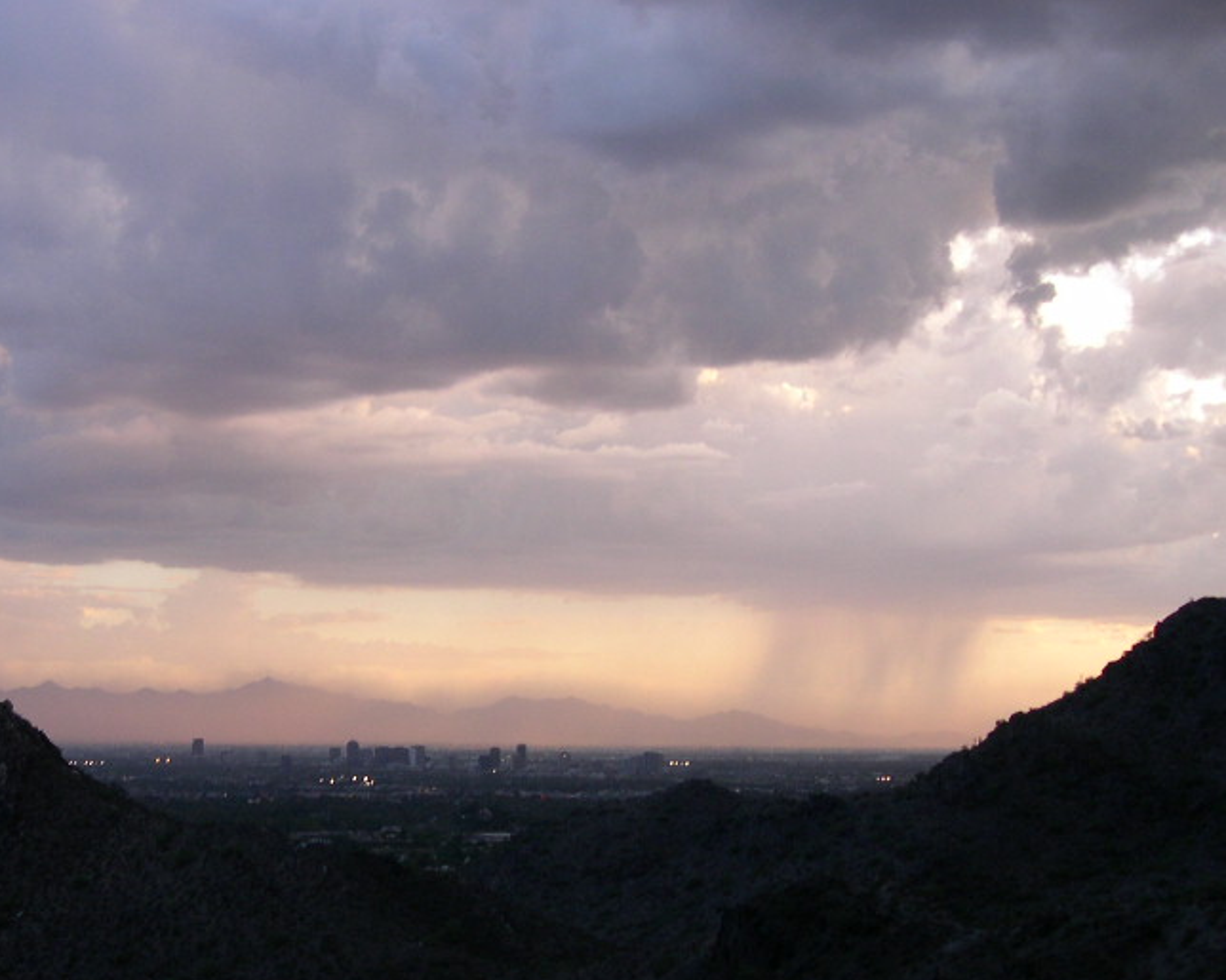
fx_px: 2140
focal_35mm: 59
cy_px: 607
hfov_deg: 31.6
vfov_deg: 25.7
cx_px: 358
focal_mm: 8
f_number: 2.8
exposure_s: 1/66.9
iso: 100
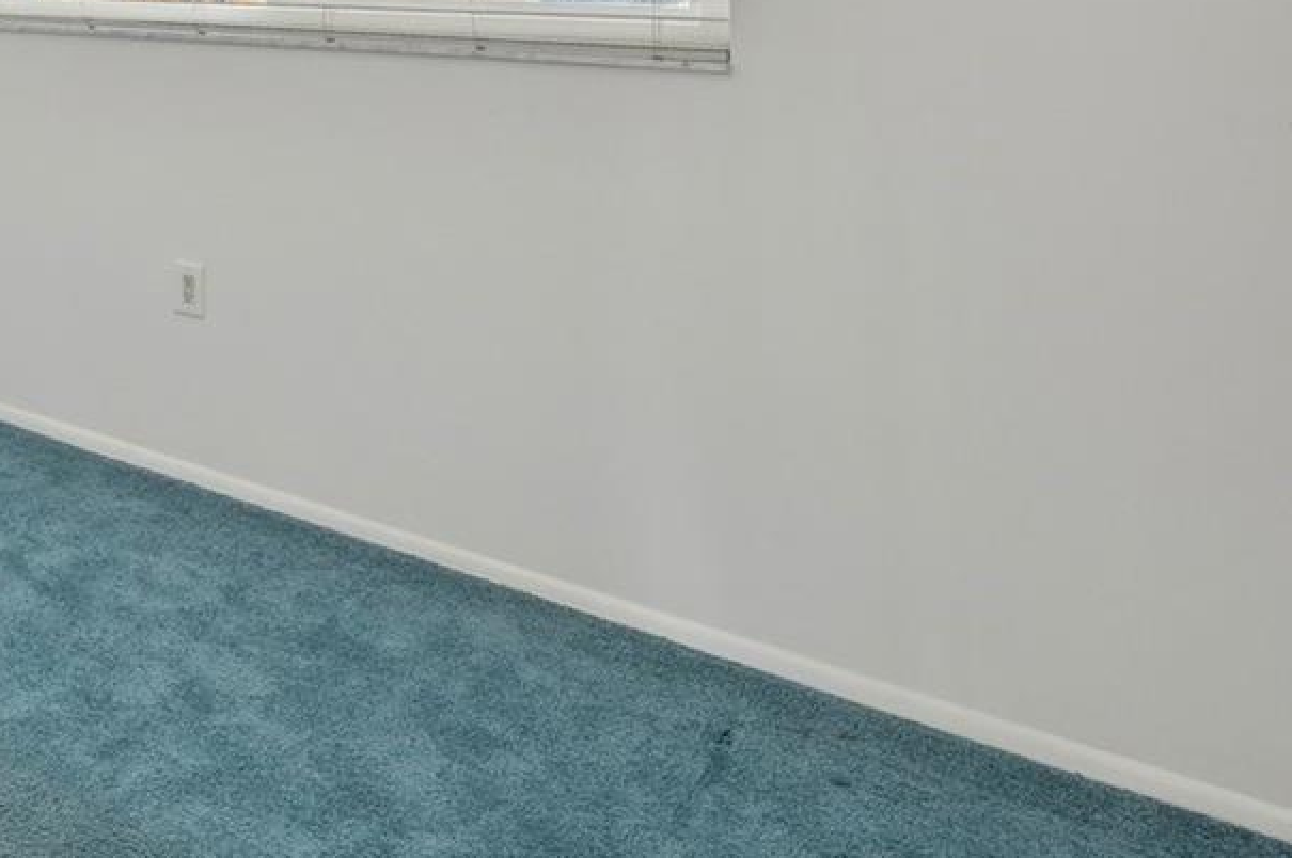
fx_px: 1326
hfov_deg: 41.5
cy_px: -42
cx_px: -126
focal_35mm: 37
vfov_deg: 32.4
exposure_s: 1/30
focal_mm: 14
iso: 400
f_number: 8
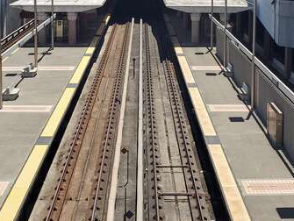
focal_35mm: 62
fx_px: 527
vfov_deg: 22.7
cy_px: -4
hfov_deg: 31.1
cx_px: 164
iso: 50
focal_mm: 4.3
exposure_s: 1/1457
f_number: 2.4
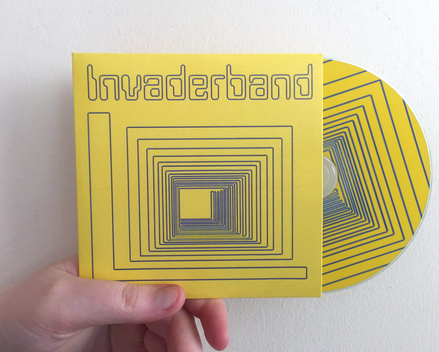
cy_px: 176
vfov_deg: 47.1
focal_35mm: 31
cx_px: 239
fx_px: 403
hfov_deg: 57.1
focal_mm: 4.15
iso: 32
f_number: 2.2
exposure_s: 1/50
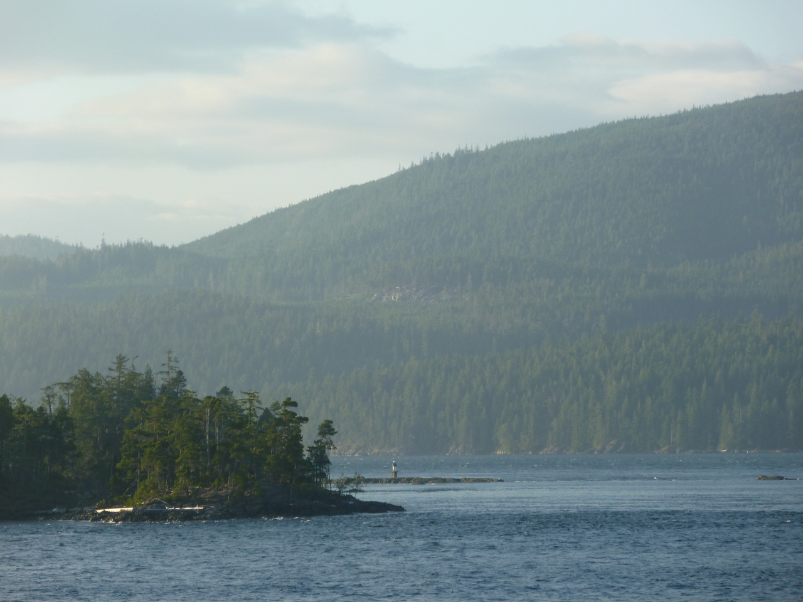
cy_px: 301
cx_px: 402
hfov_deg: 11.3
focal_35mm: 175
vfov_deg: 8.5
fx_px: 4060
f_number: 5.8
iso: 80
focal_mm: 31.4
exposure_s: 1/100
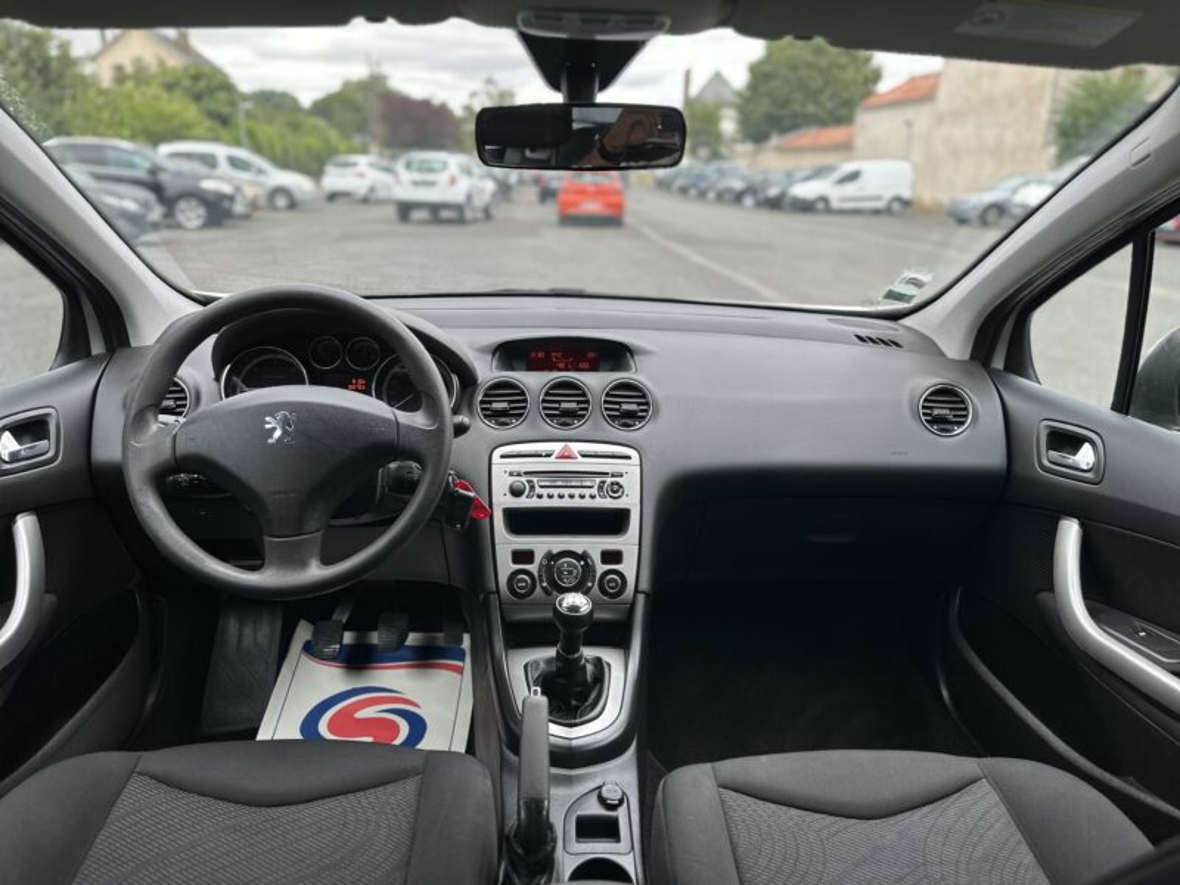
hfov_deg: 71.6
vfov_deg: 56.8
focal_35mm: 24
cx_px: 590
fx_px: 818
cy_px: 442
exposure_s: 1/288
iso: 80
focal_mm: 6.86
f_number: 1.78
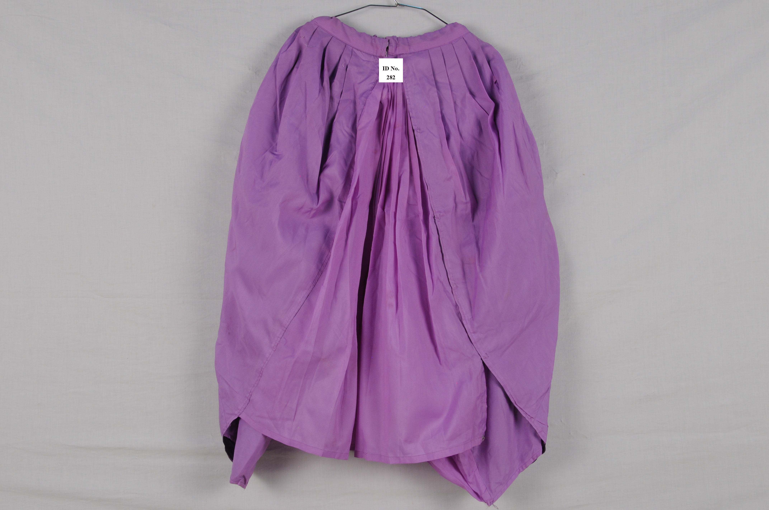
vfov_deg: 29.8
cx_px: 384
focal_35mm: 45
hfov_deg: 43.7
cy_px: 255
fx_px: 960
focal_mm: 30
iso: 400
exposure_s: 1/8
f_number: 16
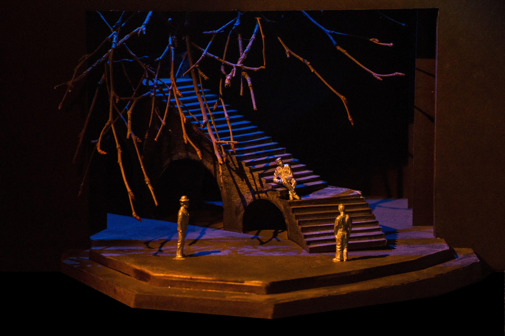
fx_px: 1934
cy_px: 168
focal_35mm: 138
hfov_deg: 14.9
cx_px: 252
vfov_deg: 9.9
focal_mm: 92
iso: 800
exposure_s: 1/15
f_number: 11
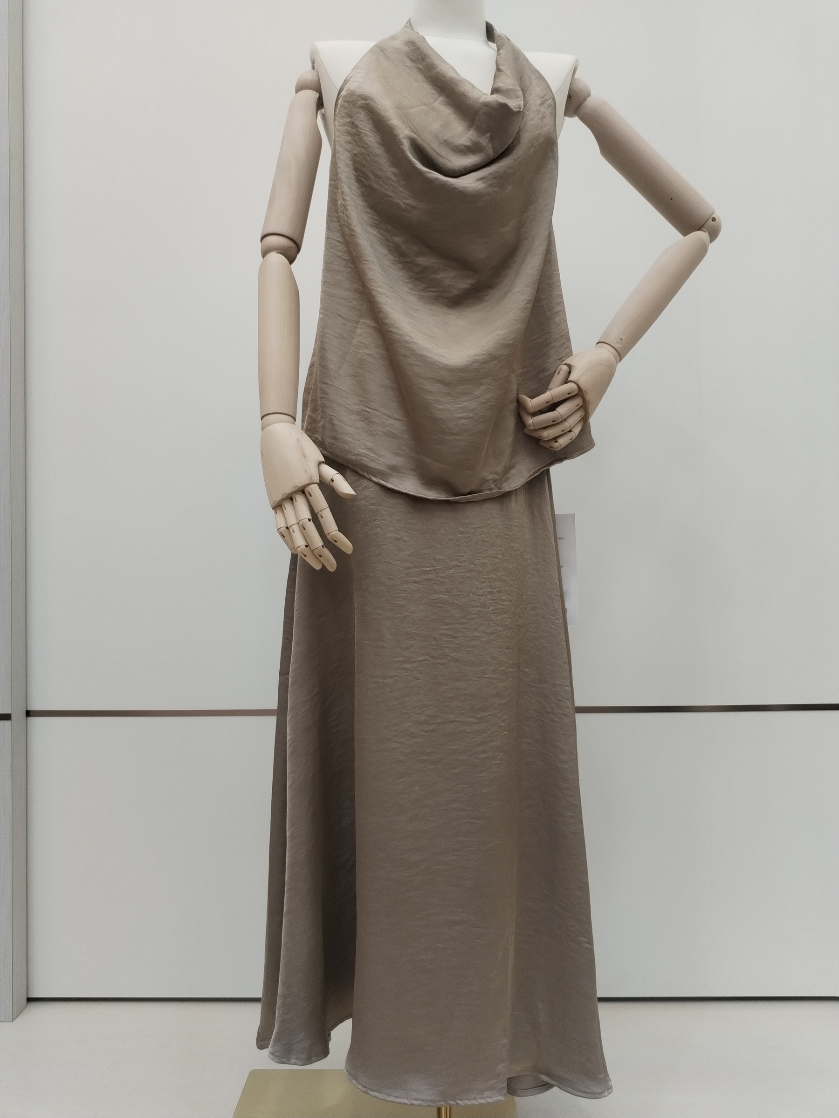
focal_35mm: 29
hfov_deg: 48.2
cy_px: 559
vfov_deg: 61.7
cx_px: 420
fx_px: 937
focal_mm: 4.75
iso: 248
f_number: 1.8
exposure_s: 1/100
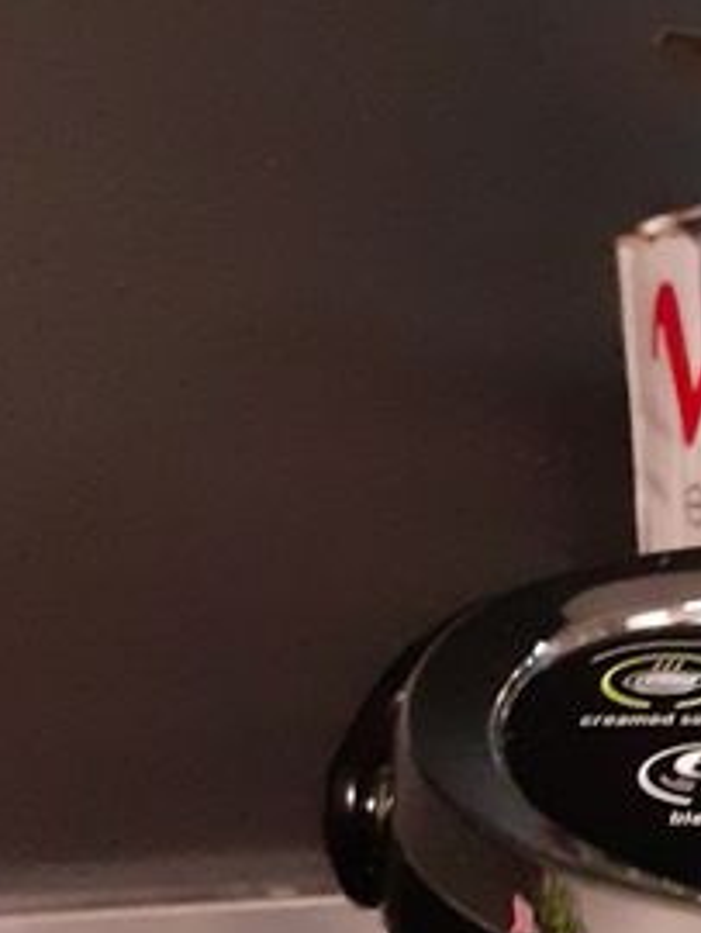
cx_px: 1281
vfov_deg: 17.7
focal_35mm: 100
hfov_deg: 13.3
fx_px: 2696
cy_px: 1379
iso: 500
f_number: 1.9
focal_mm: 3.6
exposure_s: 1/20
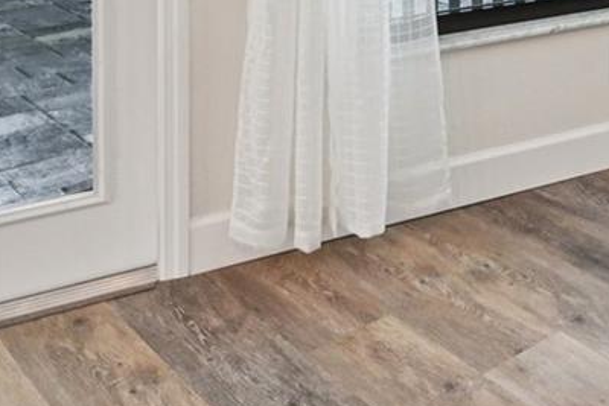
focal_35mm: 56
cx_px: 939
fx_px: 948
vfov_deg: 19.6
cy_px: -272
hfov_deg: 25.5
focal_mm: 14
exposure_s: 1/125
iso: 400
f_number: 8
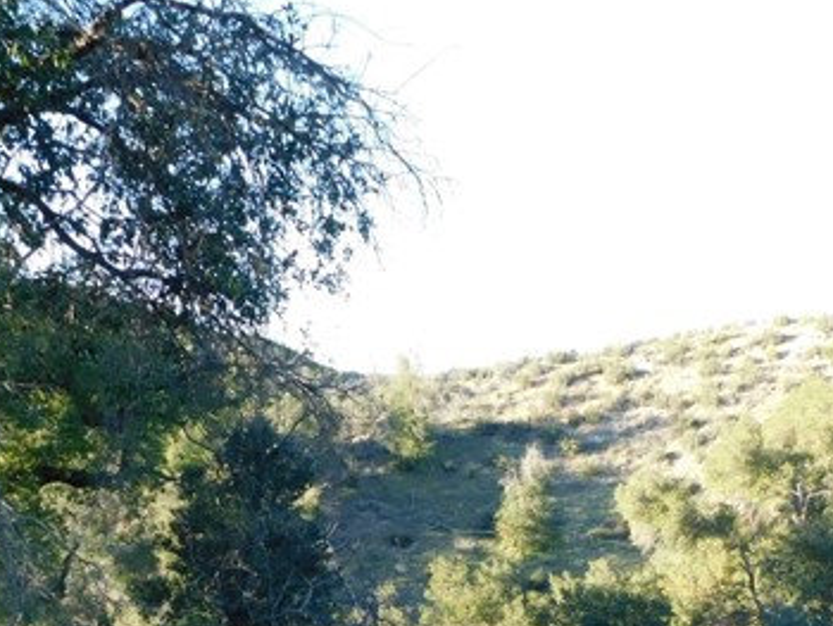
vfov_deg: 33.0
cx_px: 388
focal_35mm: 42
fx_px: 1011
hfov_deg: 44.7
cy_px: 538
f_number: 3
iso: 125
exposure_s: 1/160
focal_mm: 4
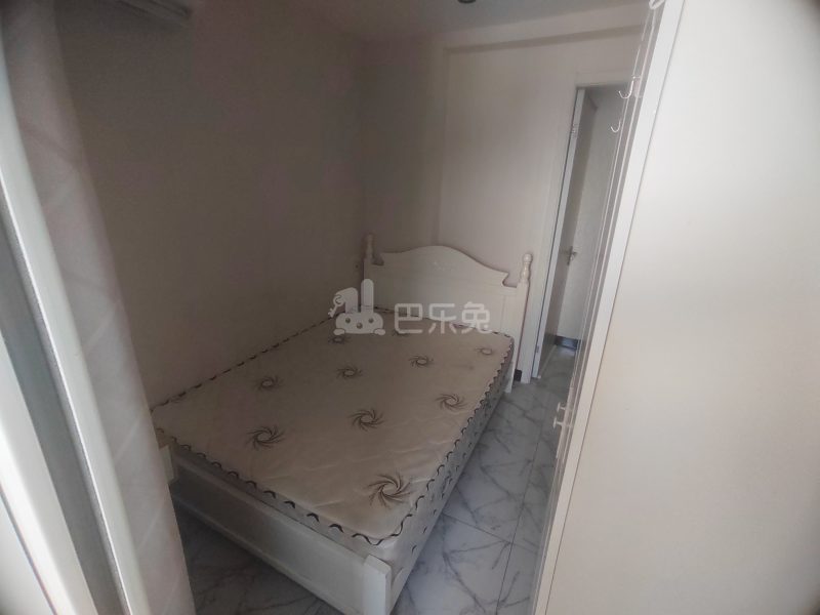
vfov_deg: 78.1
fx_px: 379
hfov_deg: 94.5
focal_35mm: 16
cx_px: 410
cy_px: 308
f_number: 2.2
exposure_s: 1/25
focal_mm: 1.68
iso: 160
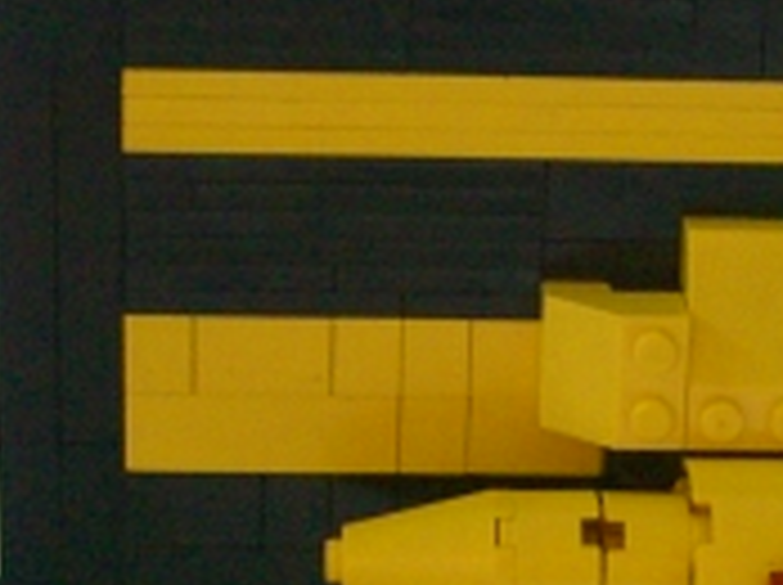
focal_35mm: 140
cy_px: 464
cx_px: 742
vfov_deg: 10.5
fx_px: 3162
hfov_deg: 13.9
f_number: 2.8
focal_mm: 7.9
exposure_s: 1/100
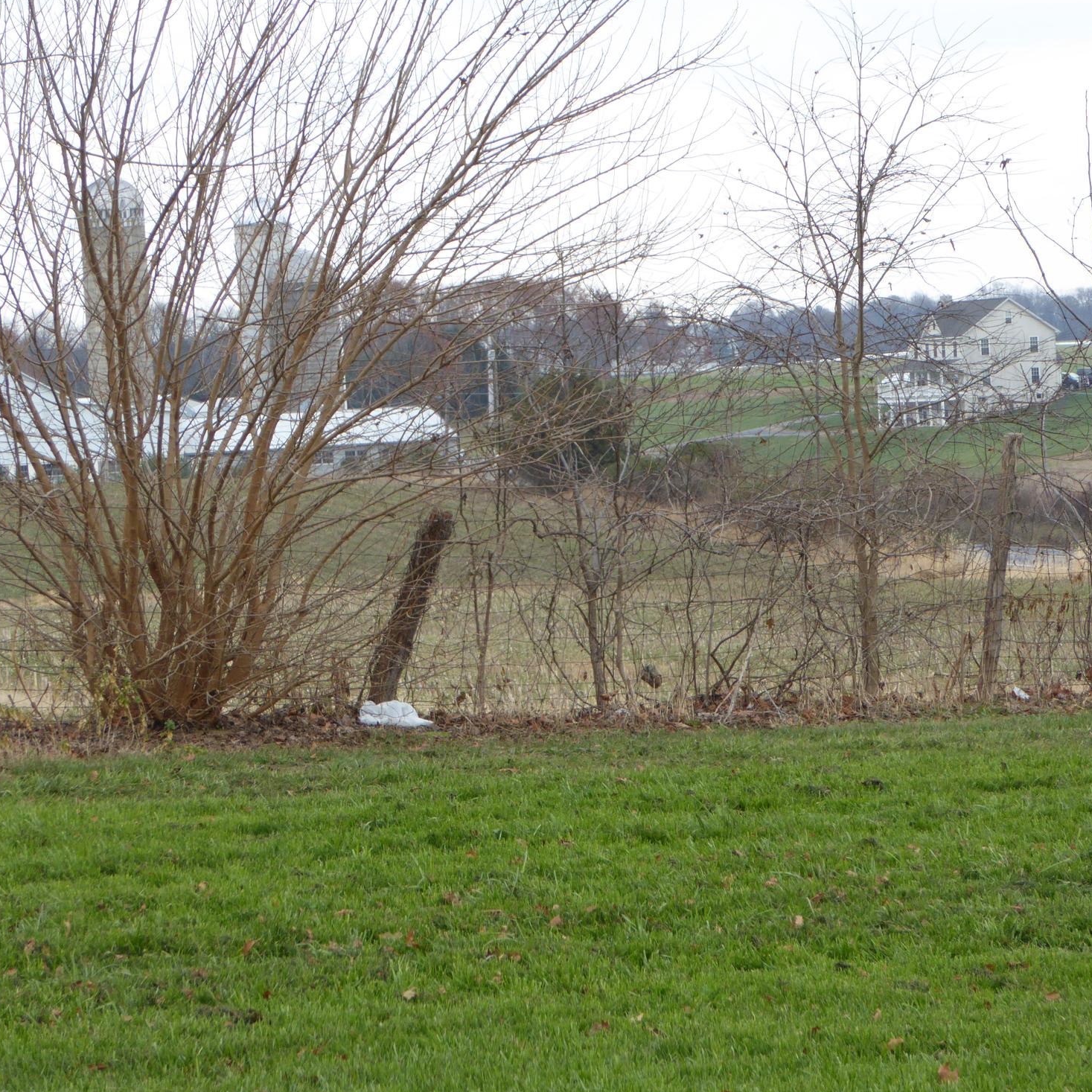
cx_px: 470
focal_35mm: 153
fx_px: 5461
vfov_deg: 11.4
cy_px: 563
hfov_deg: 11.4
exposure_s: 1/100
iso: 100
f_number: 5.2
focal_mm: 22.3
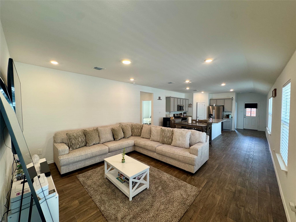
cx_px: 148
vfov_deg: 85.7
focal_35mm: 14
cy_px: 111
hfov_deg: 102.1
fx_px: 120
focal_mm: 2.22
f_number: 2.2
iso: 160
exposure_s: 1/120
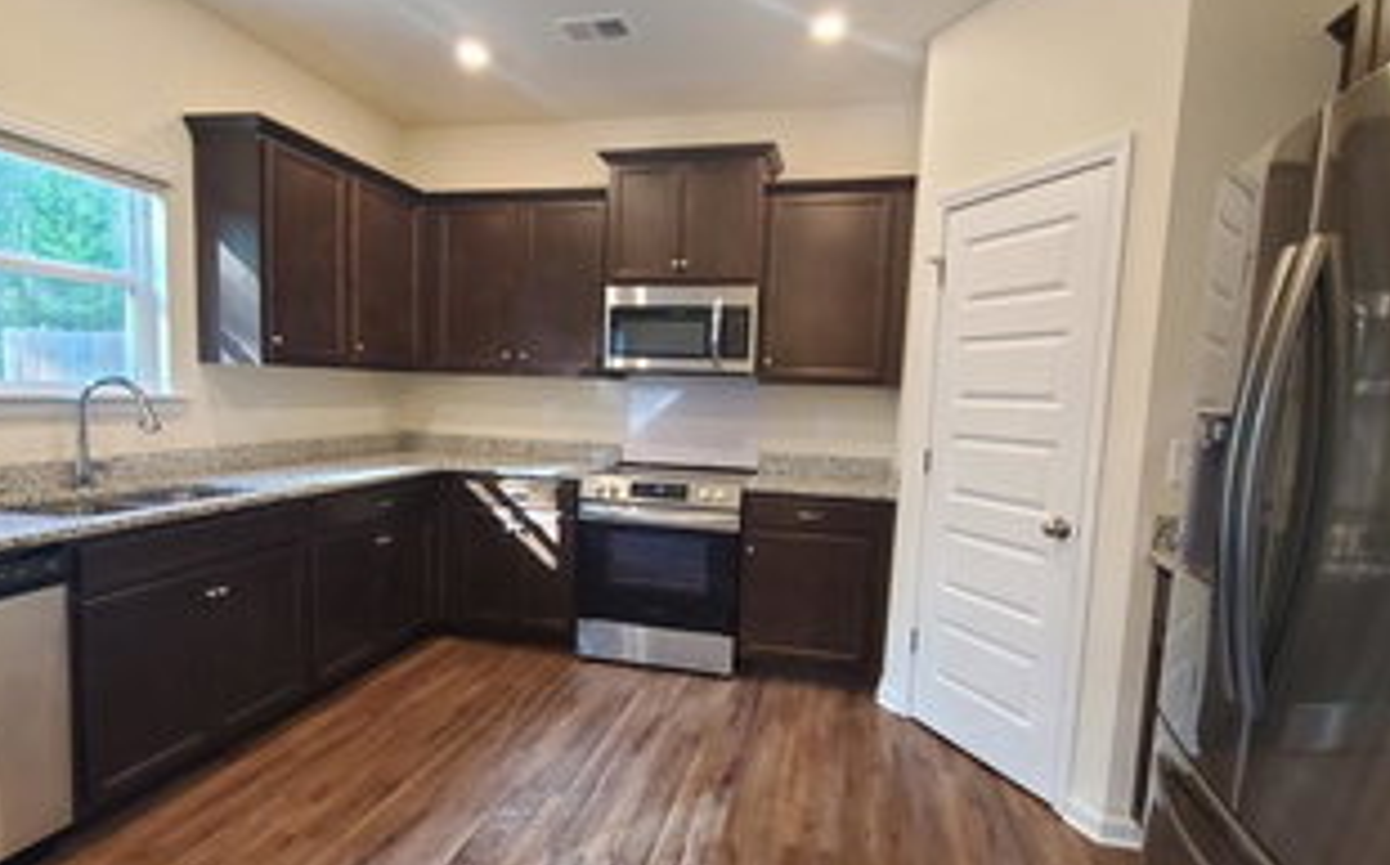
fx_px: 719
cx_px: 639
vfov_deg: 62.1
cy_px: 439
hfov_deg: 87.9
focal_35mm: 19
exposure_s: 1/60
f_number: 2.2
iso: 500
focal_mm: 1.8
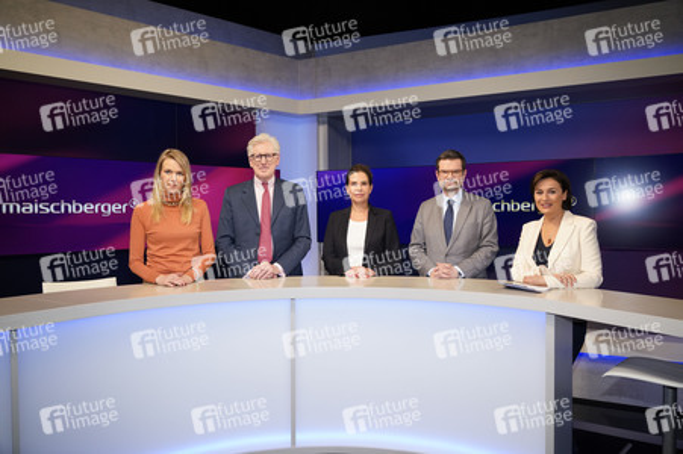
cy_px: 227
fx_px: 531
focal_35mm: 28
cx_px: 342
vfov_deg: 46.3
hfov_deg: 65.5
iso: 2000
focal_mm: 28
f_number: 5
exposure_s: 1/160
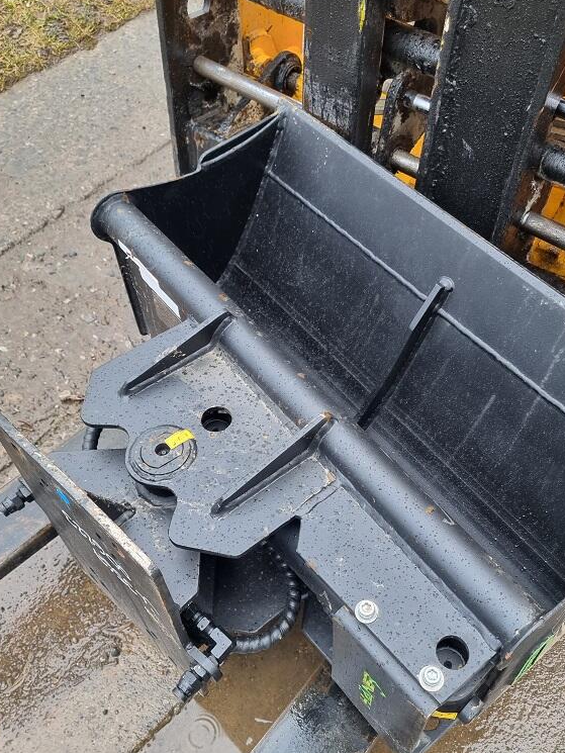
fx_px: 718
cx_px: 327
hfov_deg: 42.8
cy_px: 374
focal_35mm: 33
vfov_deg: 55.3
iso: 50
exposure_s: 1/100
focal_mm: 6.7
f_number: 1.8
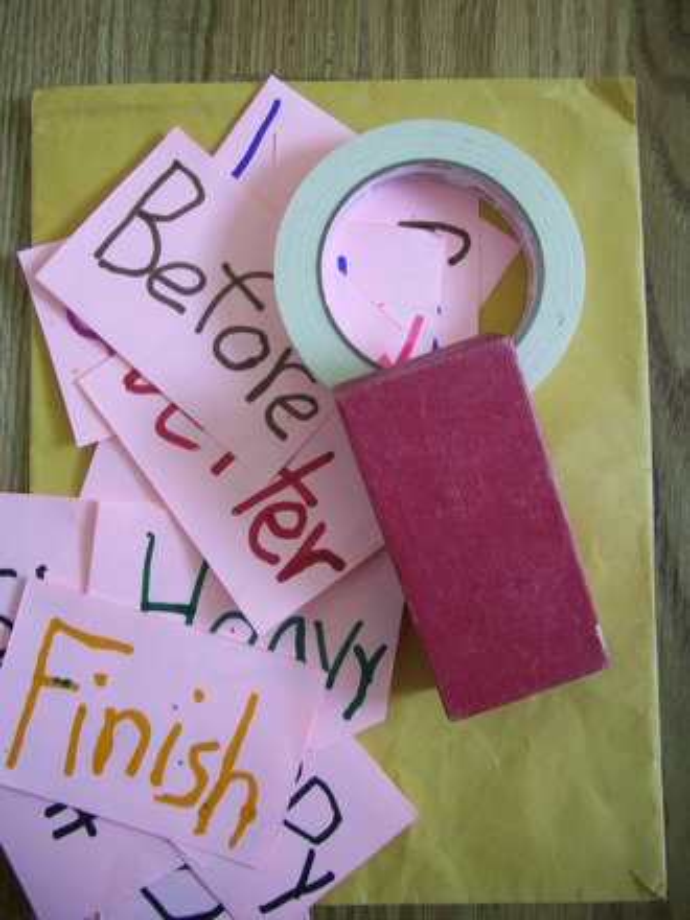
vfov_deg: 54.0
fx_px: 904
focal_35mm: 34
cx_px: 345
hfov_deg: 41.8
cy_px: 460
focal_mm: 5.7
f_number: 2.9
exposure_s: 1/10
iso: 160
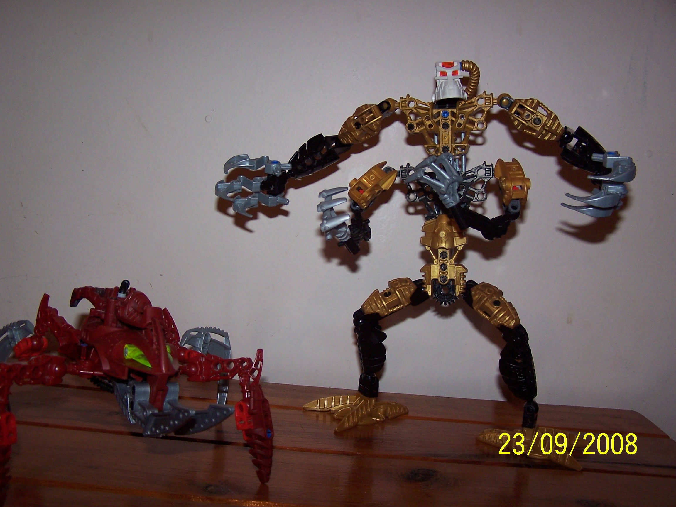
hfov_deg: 49.0
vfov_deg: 37.7
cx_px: 338
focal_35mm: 38
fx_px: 742
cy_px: 254
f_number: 2.8
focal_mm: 6.3
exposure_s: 1/60
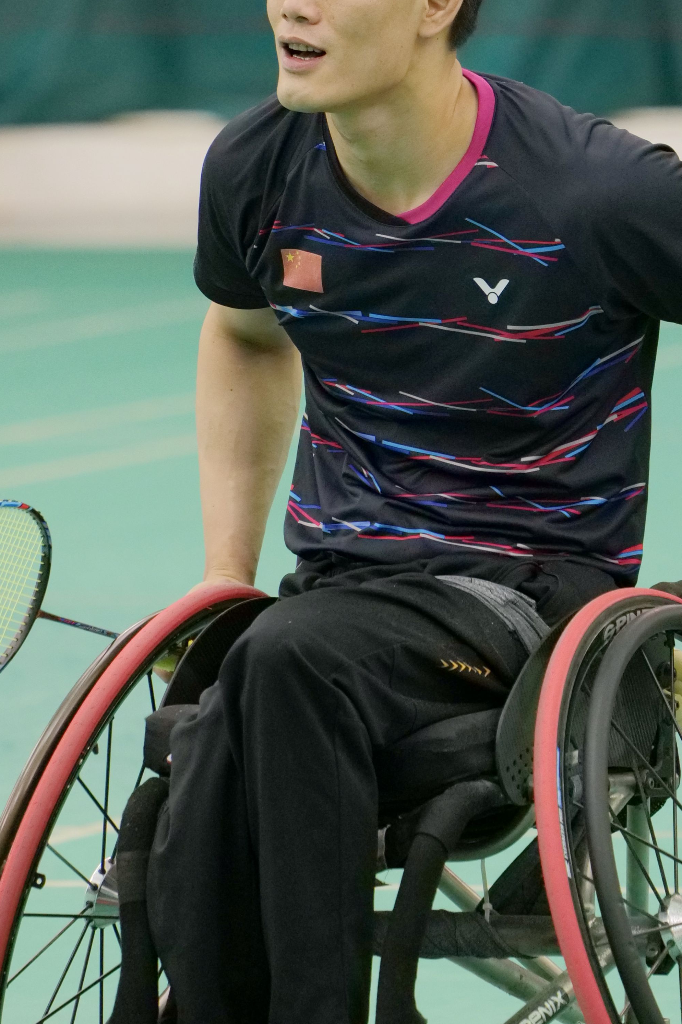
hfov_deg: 2.5
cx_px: 437
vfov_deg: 3.7
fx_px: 15658
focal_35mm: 551
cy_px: 331
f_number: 5.6
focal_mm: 274
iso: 6400
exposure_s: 1/250
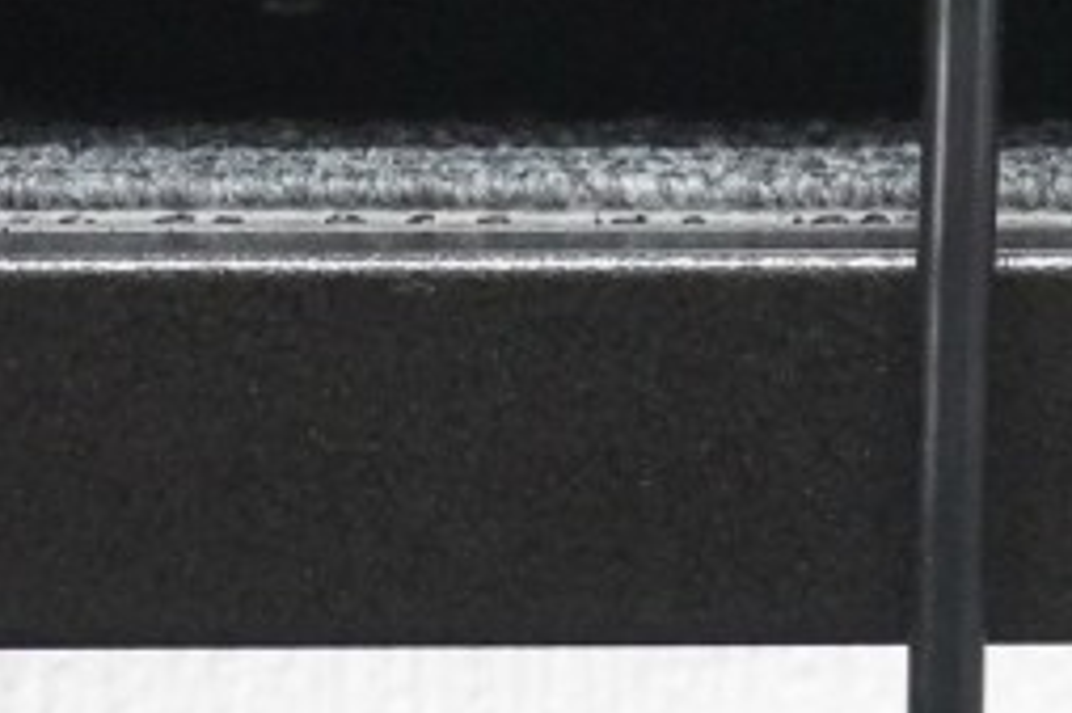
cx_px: 1207
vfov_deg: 3.8
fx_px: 10564
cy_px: -688
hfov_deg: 5.8
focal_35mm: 355
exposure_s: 1/60
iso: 6400
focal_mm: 50
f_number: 8
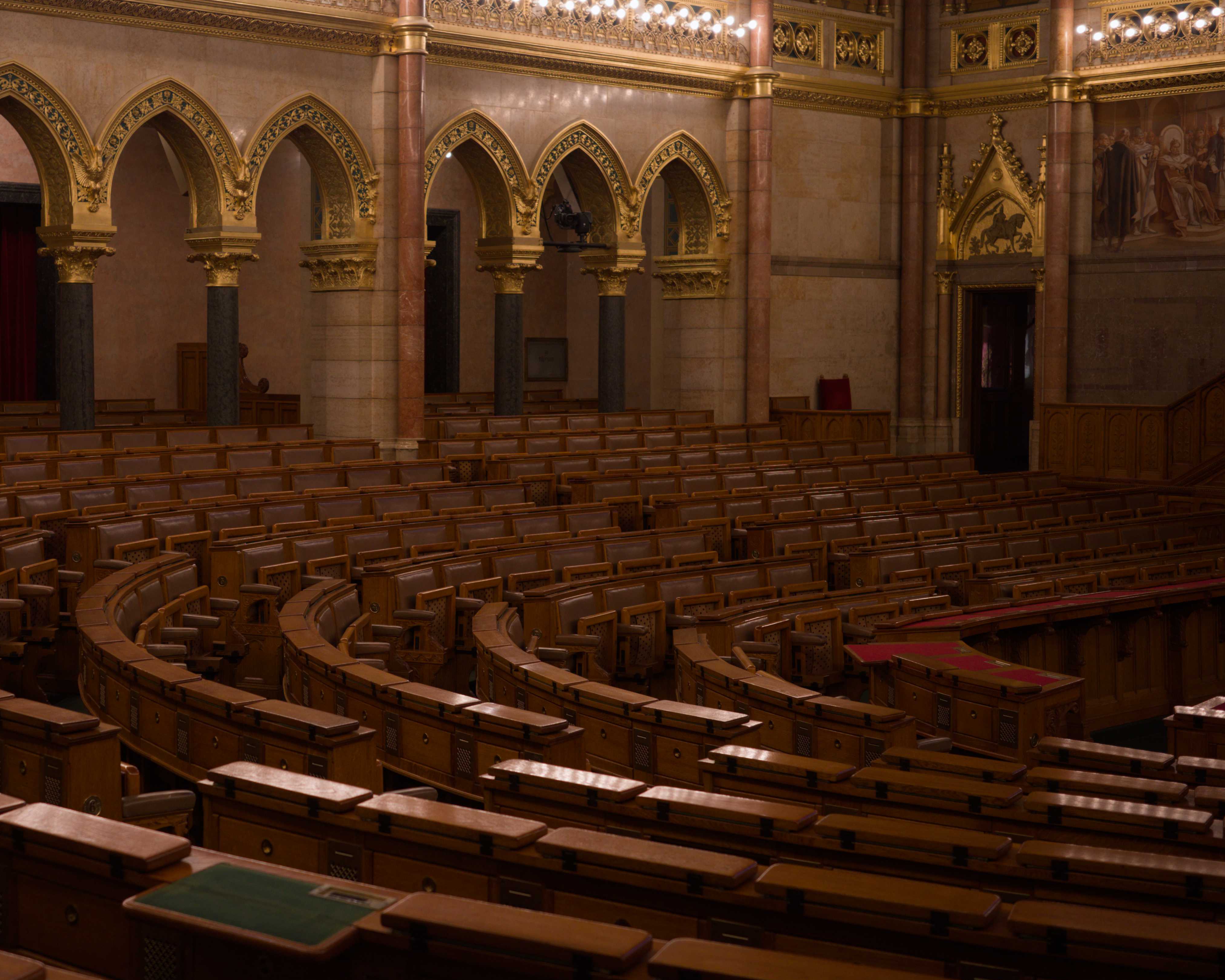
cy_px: 417
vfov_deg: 27.1
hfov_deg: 33.2
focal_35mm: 56
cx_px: 367
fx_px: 2030
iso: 400
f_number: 2.8
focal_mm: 26
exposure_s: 1/100
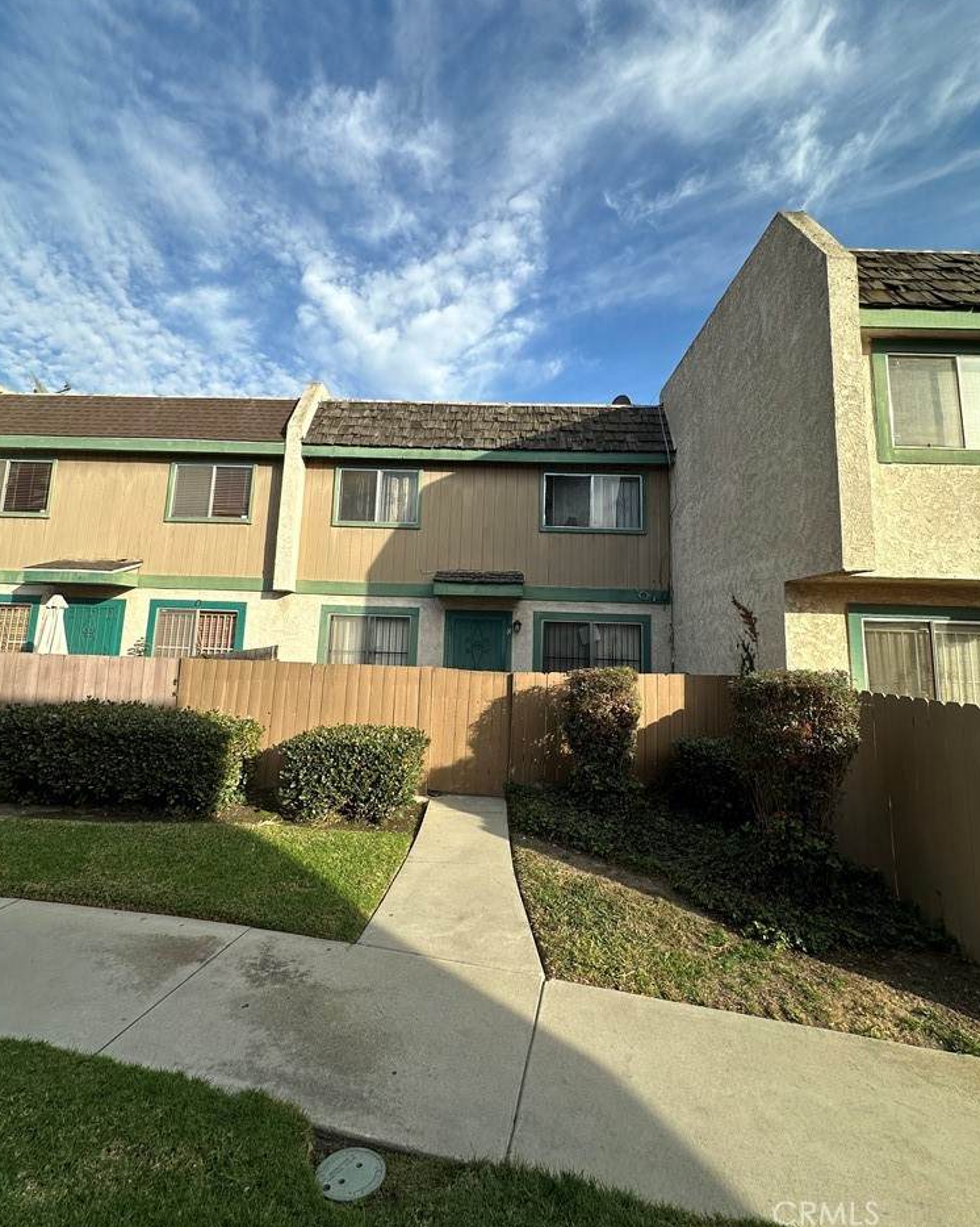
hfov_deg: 84.0
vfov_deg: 96.6
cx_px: 491
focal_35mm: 15
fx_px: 544
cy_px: 559
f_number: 2.2
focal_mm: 2.22
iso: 40
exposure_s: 1/1221
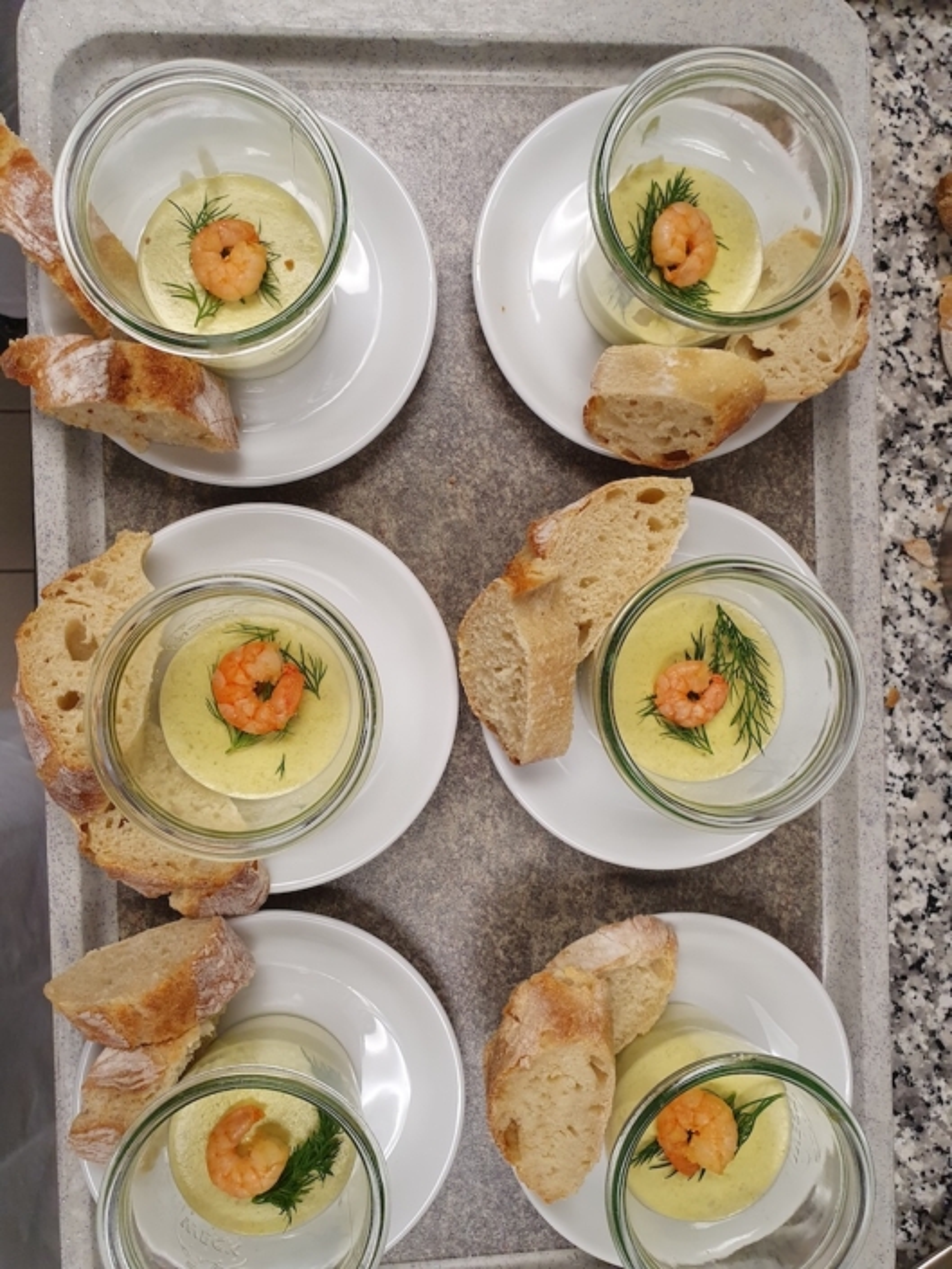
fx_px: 953
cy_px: 634
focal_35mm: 26
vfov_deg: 67.3
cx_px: 476
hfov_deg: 53.1
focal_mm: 4.32
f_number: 2.4
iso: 160
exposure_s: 1/100
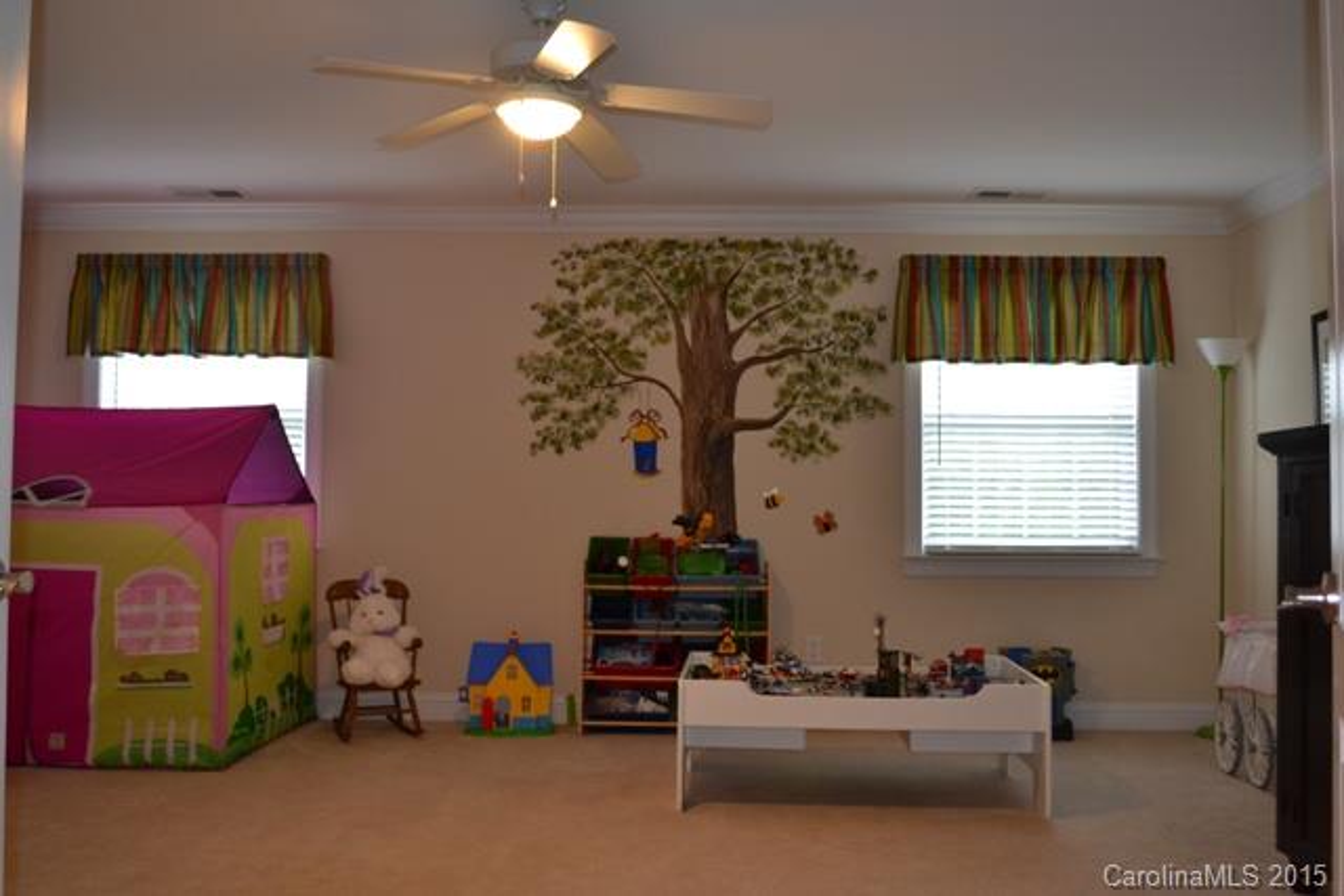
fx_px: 1344
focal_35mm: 36
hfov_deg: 53.1
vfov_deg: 36.9
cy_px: 448
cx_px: 672
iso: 800
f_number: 4
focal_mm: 24
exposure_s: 1/60
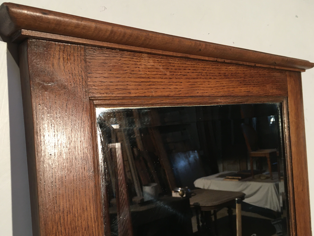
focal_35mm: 32
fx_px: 290
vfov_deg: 44.2
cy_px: 123
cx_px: 147
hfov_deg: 56.8
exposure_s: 1/33
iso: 125
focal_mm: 4.15
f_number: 2.2
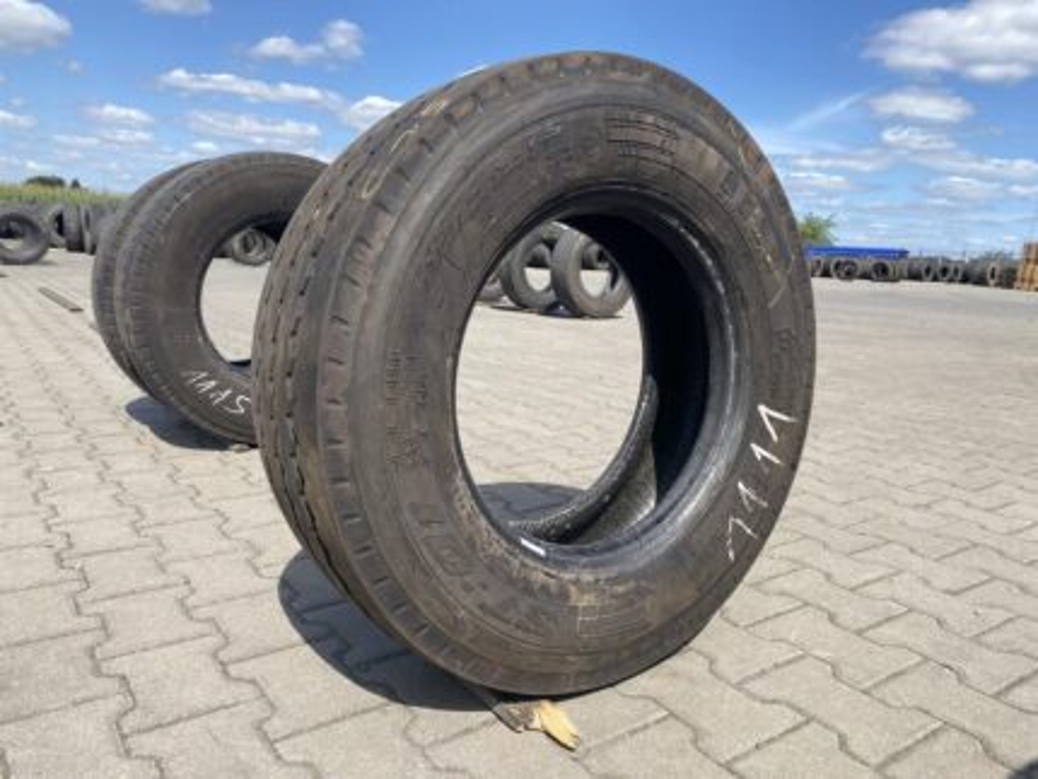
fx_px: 780
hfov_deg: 67.3
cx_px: 519
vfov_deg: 53.1
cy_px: 390
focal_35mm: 26
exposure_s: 1/2410
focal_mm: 4.25
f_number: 1.8
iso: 32
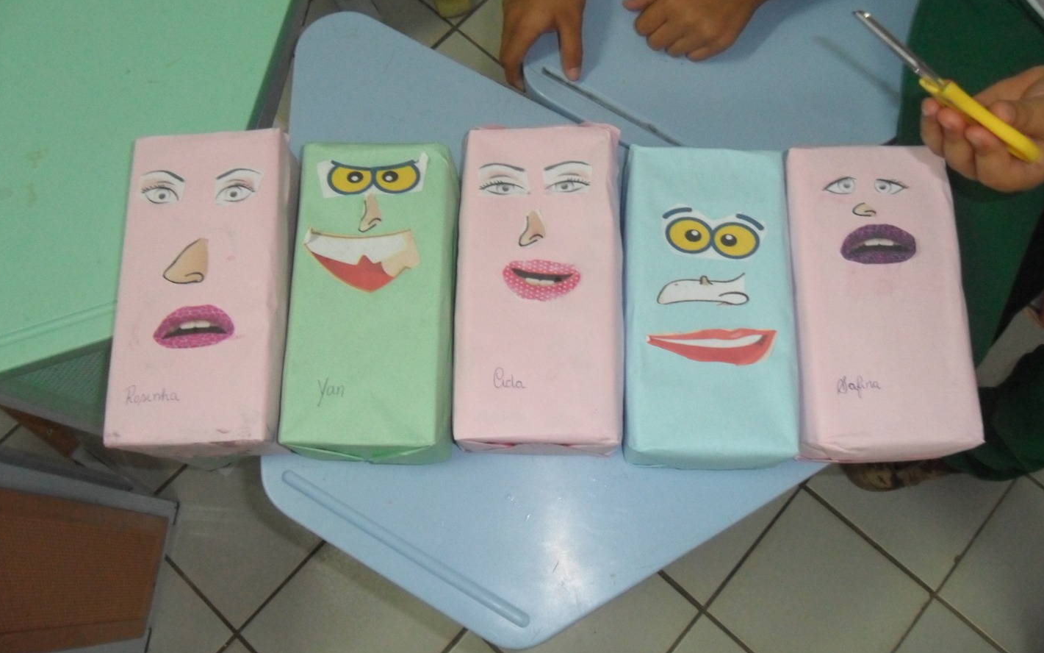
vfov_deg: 43.1
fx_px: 825
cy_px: 295
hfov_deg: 64.6
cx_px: 522
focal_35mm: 29
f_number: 3.5
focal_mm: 4.9
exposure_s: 1/45
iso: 320
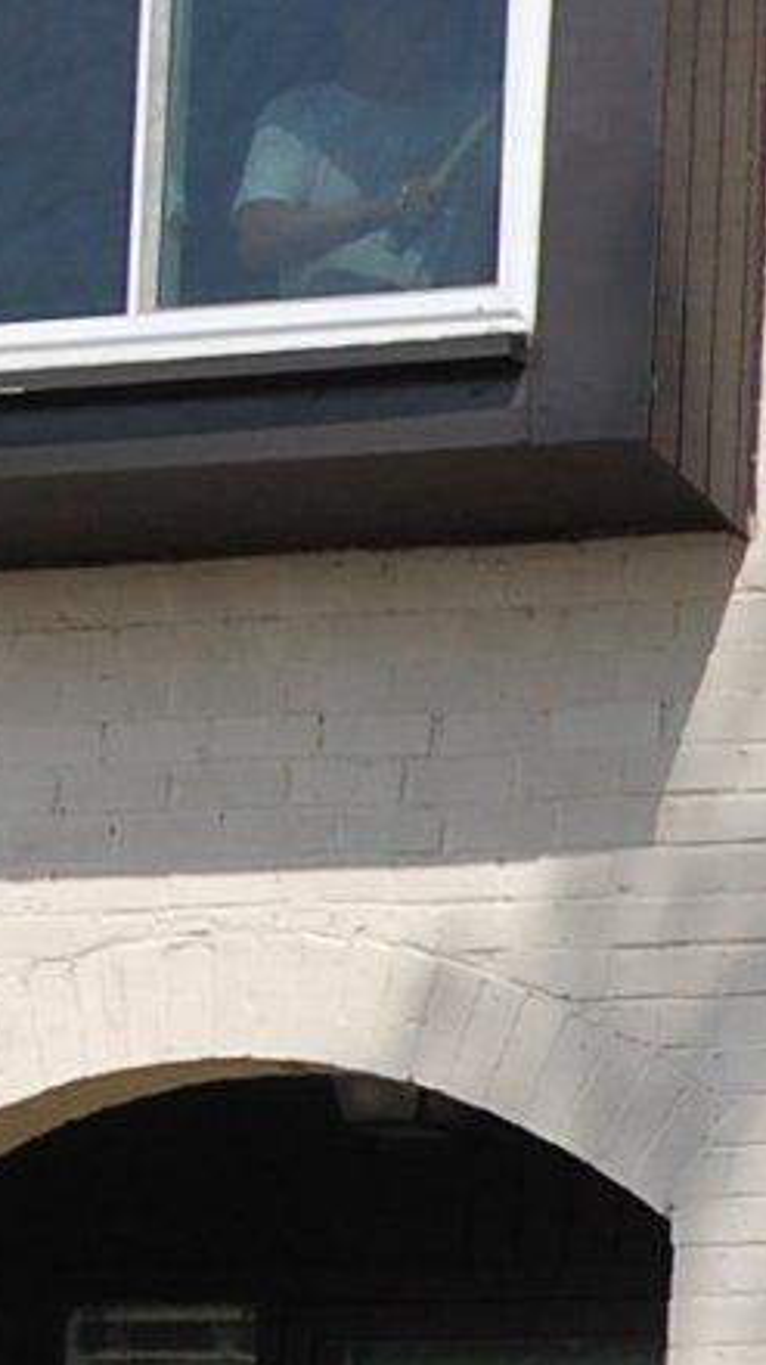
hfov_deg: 5.2
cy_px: 903
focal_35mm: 226
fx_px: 8189
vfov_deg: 9.5
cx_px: 1566
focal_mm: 31
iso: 200
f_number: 10
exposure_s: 1/400
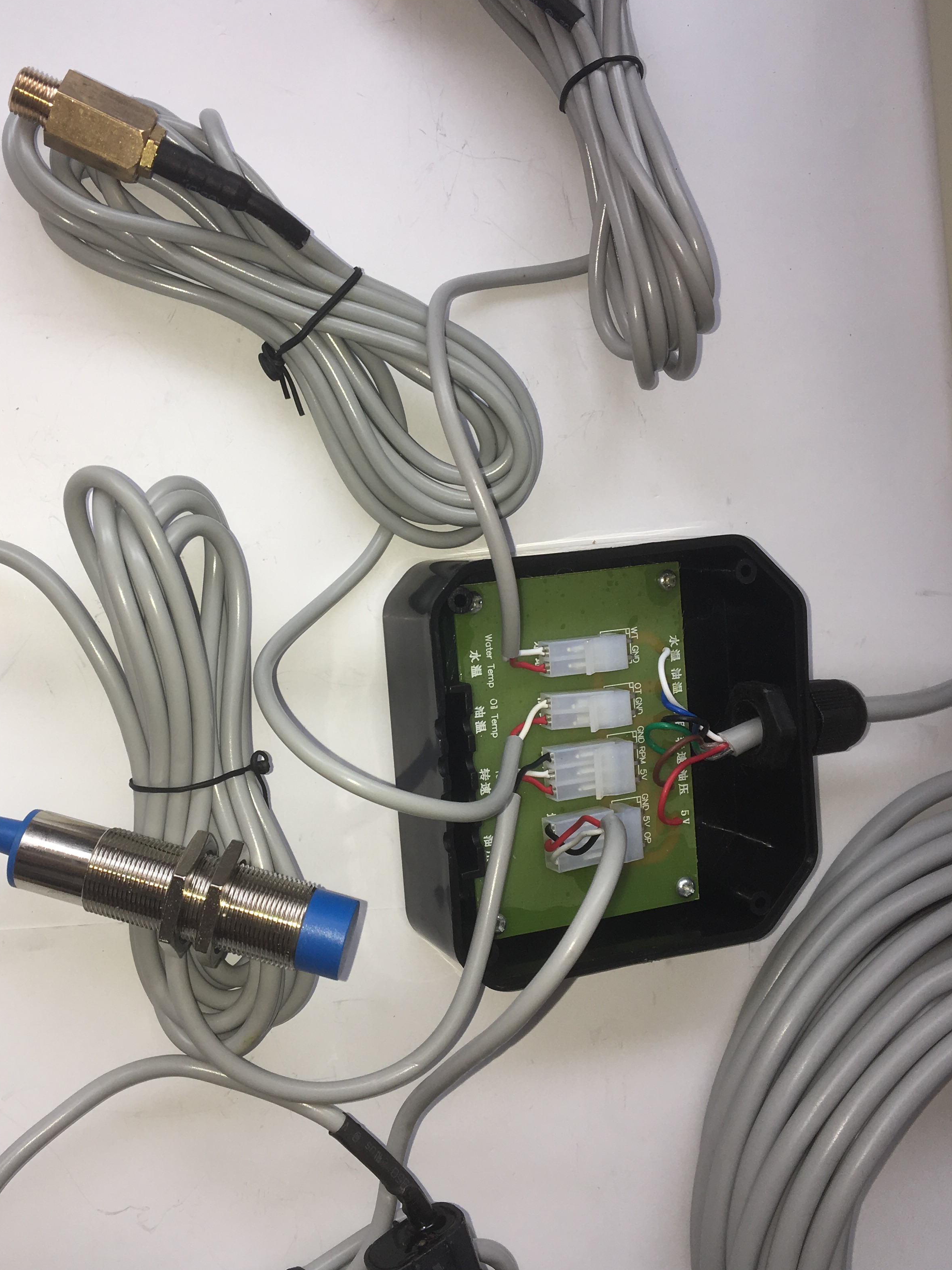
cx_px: 358
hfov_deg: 38.4
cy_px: 644
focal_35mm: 37
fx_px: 1357
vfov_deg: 50.1
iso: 25
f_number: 2.2
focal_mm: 4.15
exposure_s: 1/102
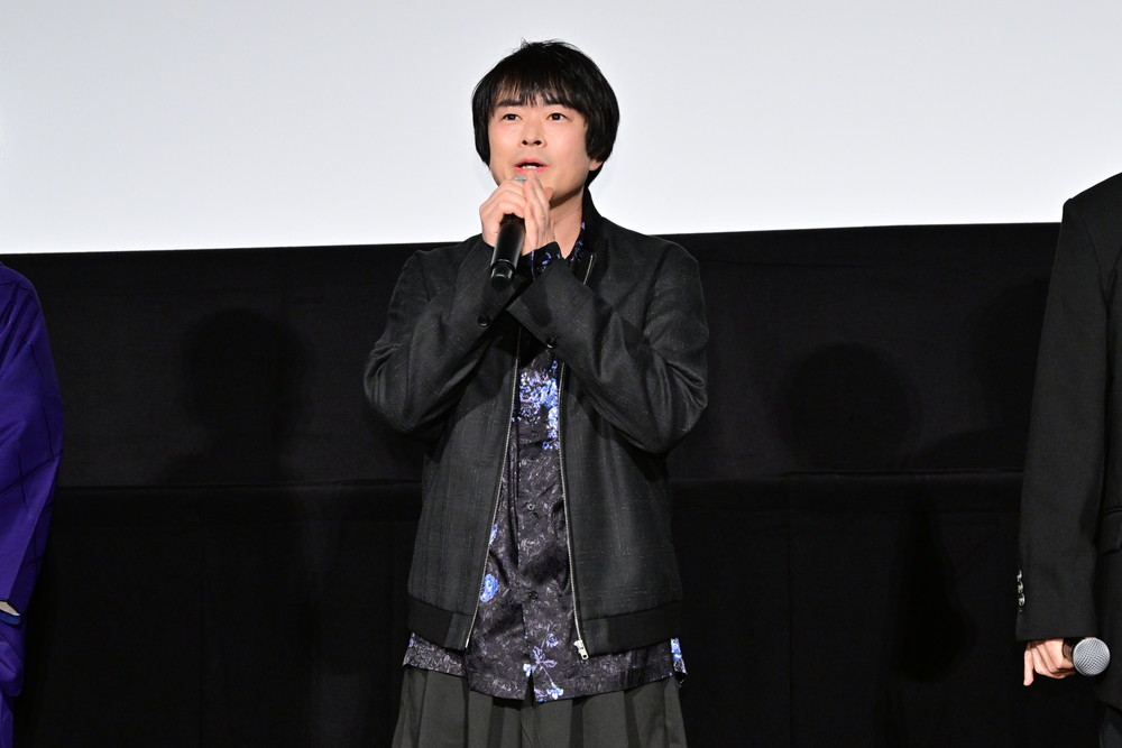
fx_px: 2992
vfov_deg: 14.3
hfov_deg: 21.2
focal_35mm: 96
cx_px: 561
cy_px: 374
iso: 2500
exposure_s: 1/200
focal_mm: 64
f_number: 6
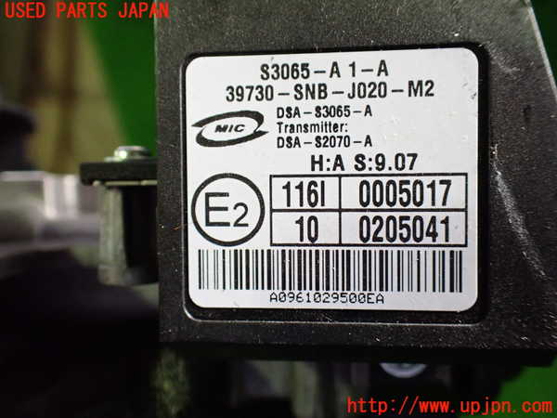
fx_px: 483
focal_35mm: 30
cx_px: 278
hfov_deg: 60.0
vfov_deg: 46.8
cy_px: 209
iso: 800
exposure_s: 1/125
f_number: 2.3
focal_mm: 5.4
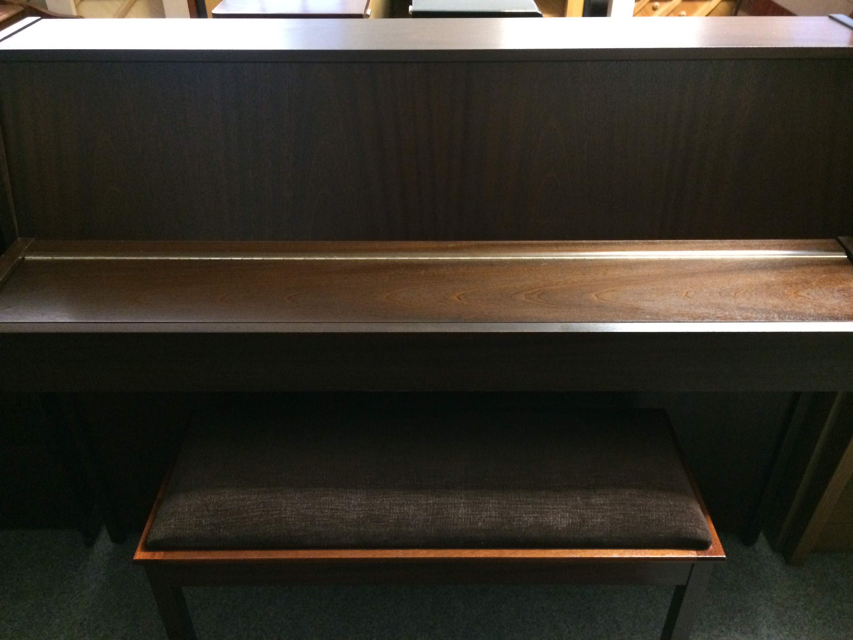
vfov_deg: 48.2
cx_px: 426
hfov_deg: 61.7
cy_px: 320
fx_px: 715
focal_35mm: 29
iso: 500
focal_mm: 4.15
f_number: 2.2
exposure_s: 1/17
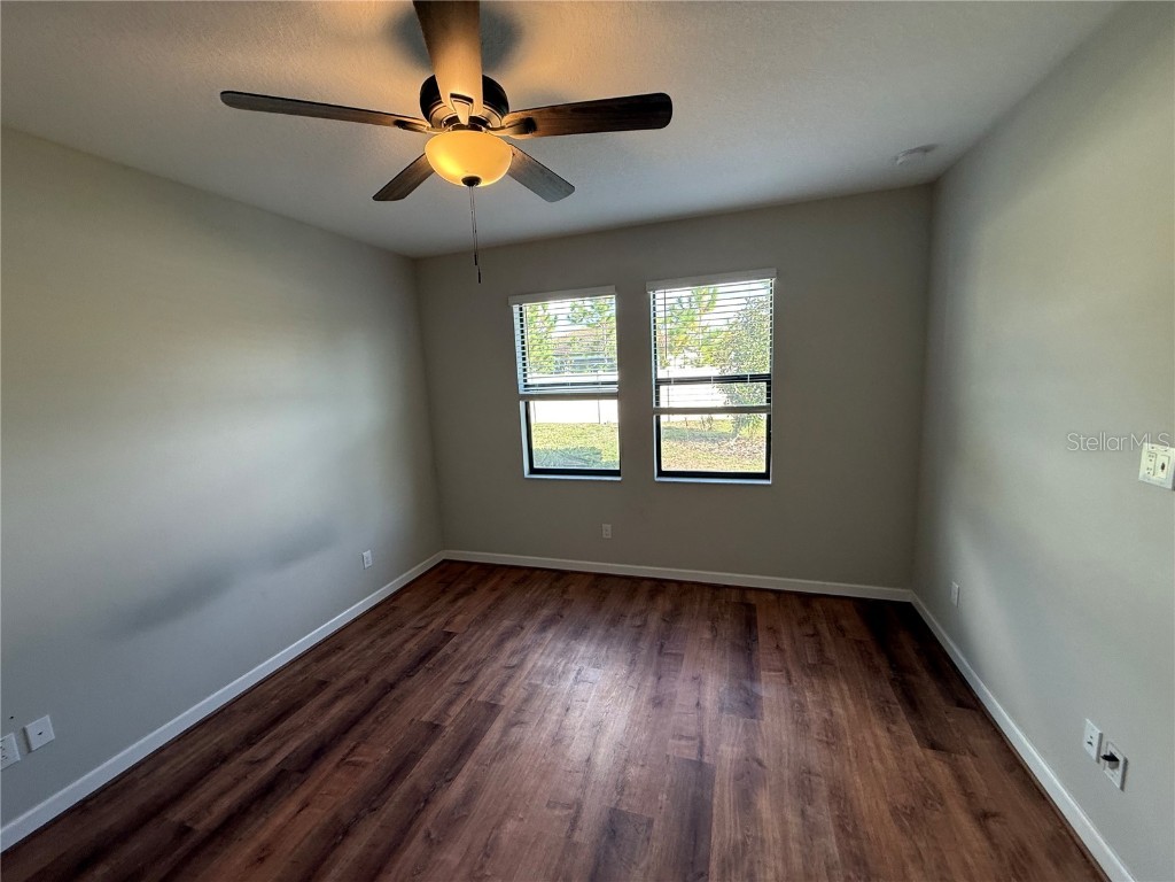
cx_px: 588
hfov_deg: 102.1
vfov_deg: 85.7
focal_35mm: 14
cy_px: 441
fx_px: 475
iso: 80
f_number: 2.2
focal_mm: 2.22
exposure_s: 1/99
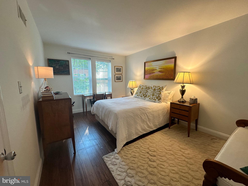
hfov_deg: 102.1
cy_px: 93
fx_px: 100
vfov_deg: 85.7
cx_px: 124
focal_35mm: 14
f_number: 2.2
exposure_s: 1/120
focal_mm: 2.22
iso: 160
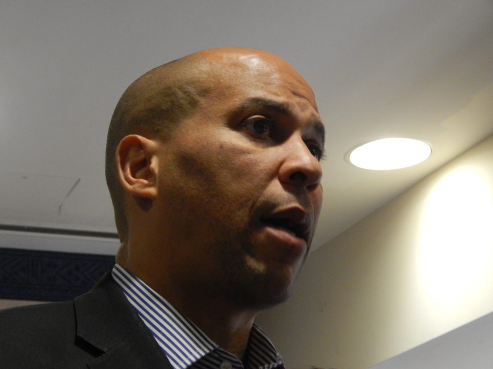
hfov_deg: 20.9
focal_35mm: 94
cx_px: 246
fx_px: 1339
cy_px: 184
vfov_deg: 15.7
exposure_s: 1/15
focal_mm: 16.6
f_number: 4.4
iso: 640
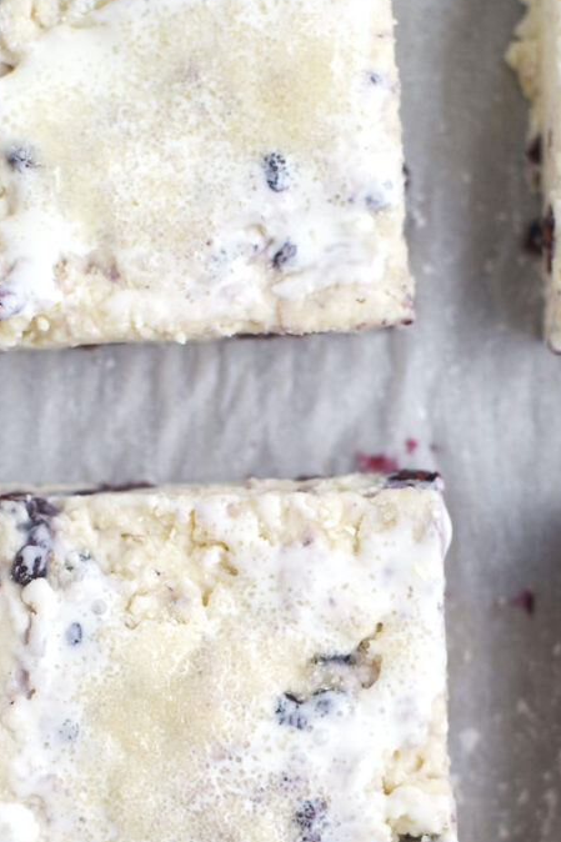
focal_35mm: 114
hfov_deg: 12.0
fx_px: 2666
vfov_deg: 17.9
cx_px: 198
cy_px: 621
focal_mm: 50
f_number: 2.8
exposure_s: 1/125
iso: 100
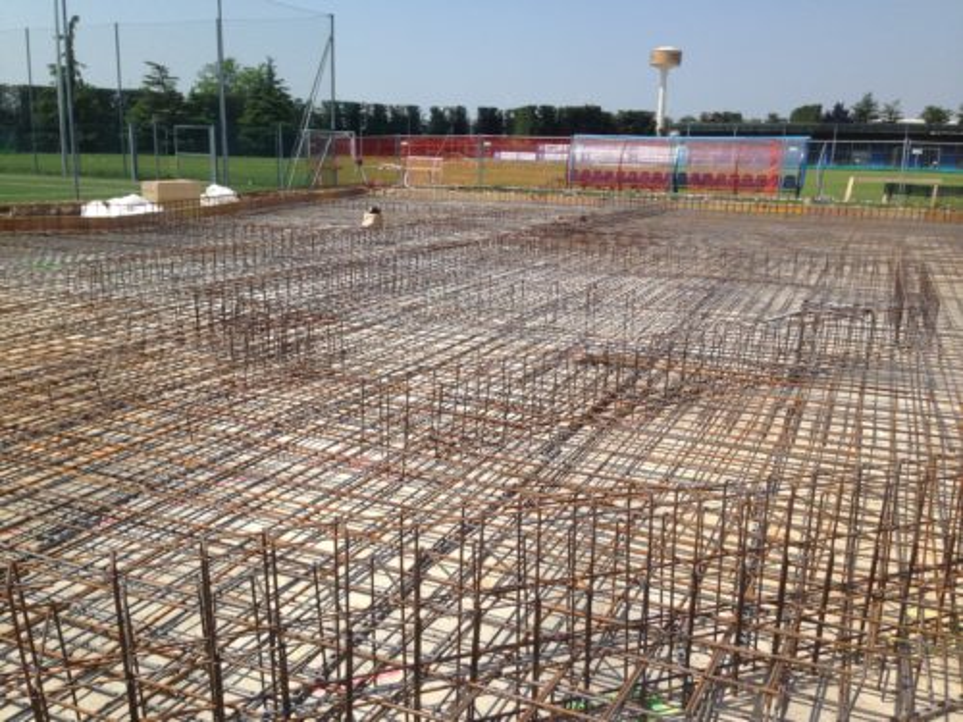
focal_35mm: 33
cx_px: 482
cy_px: 361
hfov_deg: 55.4
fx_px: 918
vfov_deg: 42.9
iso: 50
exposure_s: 1/1748
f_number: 2.4
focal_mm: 4.12
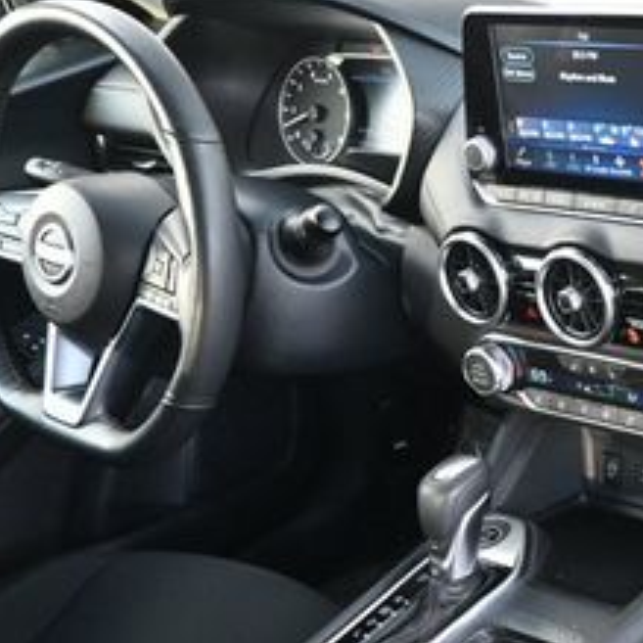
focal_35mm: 63
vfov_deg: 26.6
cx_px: 790
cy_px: 523
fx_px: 1329
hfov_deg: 24.4
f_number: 3.5
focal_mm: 17
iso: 1250
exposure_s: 1/125
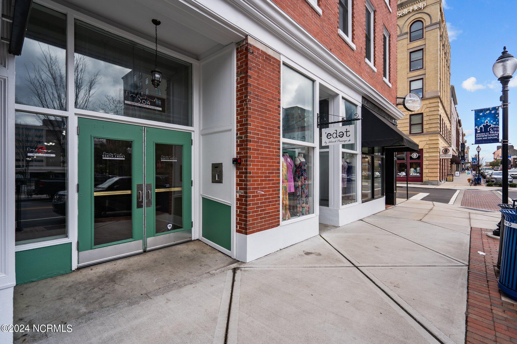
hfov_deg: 96.7
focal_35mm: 16
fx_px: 230
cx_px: 258
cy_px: 172
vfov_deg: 73.7
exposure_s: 1/1000
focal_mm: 16
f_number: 4
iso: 250
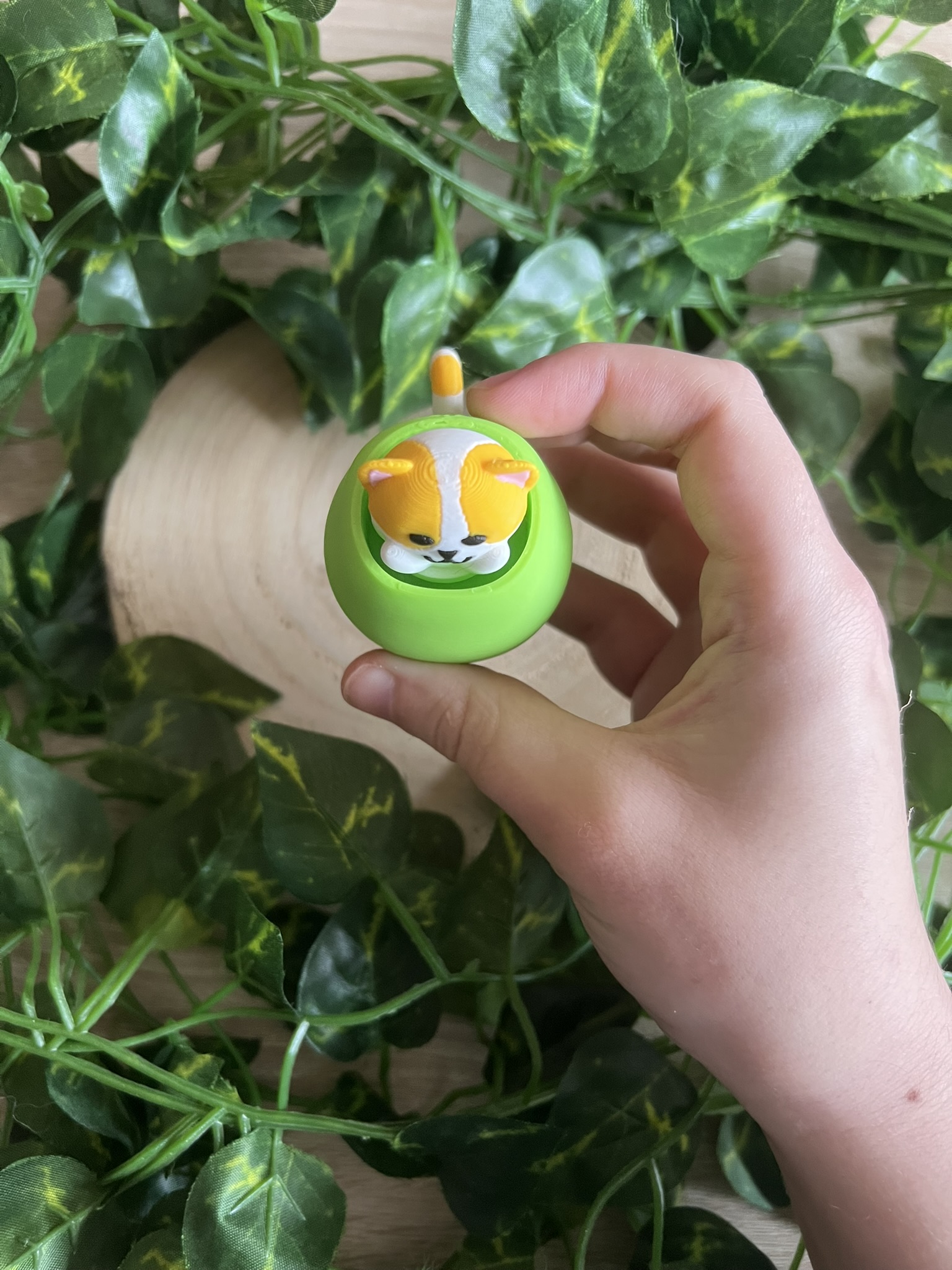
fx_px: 953
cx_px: 476
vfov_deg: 67.3
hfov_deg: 53.1
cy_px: 635
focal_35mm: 26
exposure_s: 1/60
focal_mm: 5.7
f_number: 1.5
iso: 400
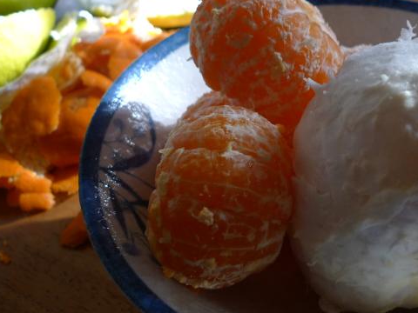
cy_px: 156
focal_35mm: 40
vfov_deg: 36.0
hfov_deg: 45.7
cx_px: 295
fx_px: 483
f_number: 2
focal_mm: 5.1
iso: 100
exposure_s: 1/30
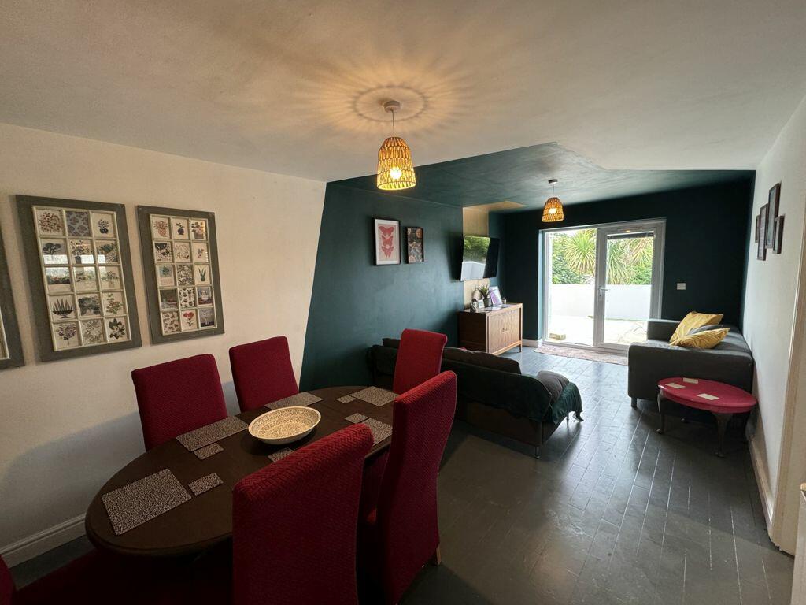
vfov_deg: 85.7
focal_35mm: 14
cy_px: 302
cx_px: 403
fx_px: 326
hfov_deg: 102.1
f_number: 2.2
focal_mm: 2.22
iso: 160
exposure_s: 1/50
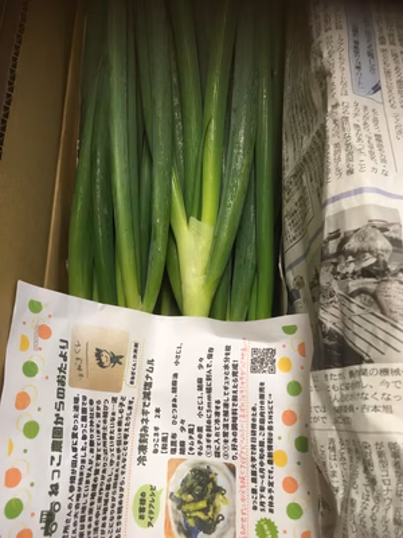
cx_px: 202
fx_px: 450
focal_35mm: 29
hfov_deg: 48.2
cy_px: 269
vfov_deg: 61.7
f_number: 2.2
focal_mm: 4.15
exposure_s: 1/30
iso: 100
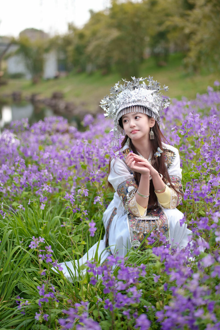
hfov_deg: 27.0
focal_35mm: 50
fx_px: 458
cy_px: 165
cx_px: 110
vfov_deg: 39.6
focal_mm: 50
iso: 100
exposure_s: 1/800
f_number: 1.4
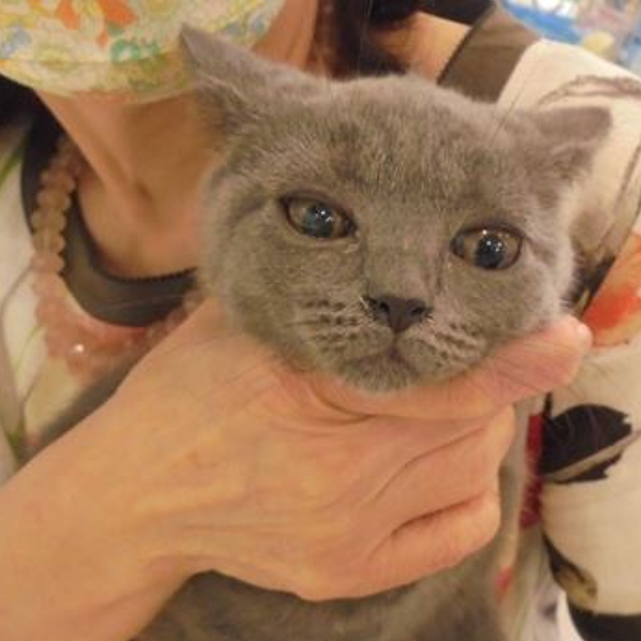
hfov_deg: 41.8
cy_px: 359
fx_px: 838
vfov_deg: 41.8
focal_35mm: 40
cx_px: 368
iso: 500
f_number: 3.5
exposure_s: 1/125
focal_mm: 4.6
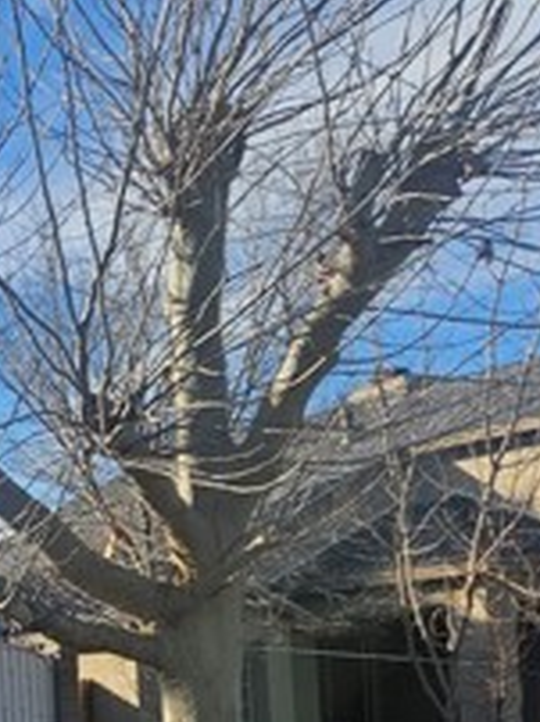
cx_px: -397
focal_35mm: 73
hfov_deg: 17.0
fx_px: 1522
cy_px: 683
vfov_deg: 25.7
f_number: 1.8
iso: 25
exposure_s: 1/1199
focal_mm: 5.4
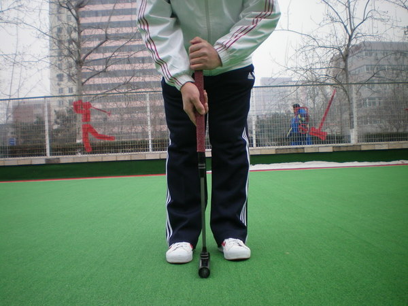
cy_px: 153
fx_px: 448
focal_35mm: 38
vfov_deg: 37.7
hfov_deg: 49.0
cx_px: 204
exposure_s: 1/125
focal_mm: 6.3
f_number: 3.1
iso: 64
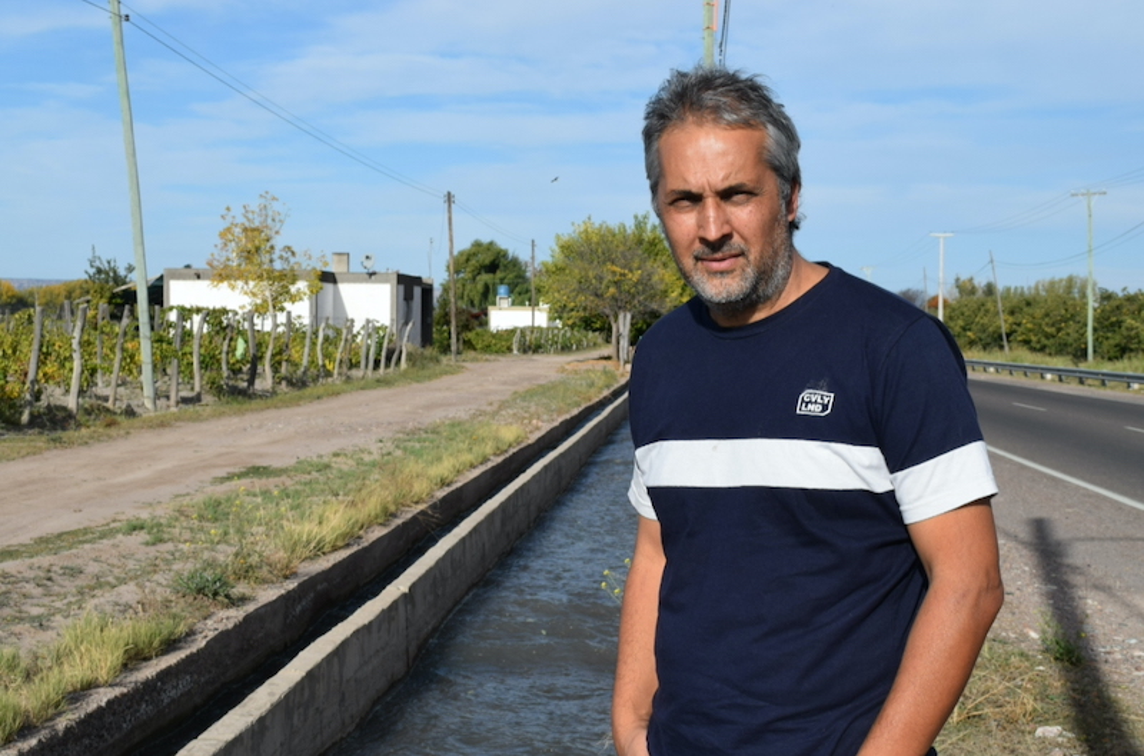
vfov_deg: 29.7
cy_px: 378
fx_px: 1426
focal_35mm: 45
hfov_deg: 43.7
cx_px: 572
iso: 200
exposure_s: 1/400
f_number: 10
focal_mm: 30
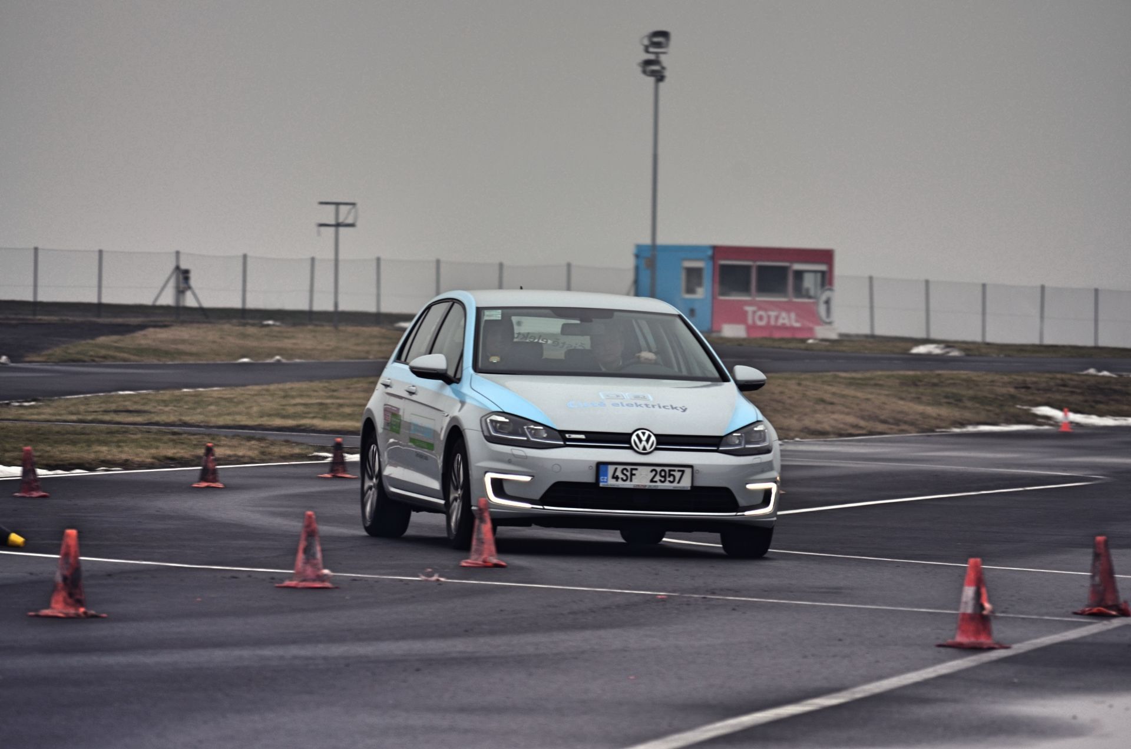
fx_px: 9406
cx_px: 566
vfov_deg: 4.6
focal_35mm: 300
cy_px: 374
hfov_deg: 6.9
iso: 200
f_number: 7.1
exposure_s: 1/160
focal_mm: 200
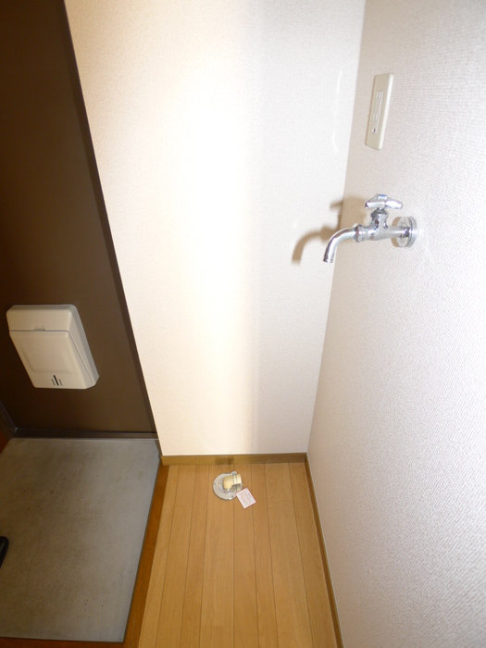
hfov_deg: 56.8
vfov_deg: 71.6
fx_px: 449
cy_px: 324
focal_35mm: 24
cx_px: 243
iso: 100
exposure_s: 1/25
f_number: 2
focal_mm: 5.1
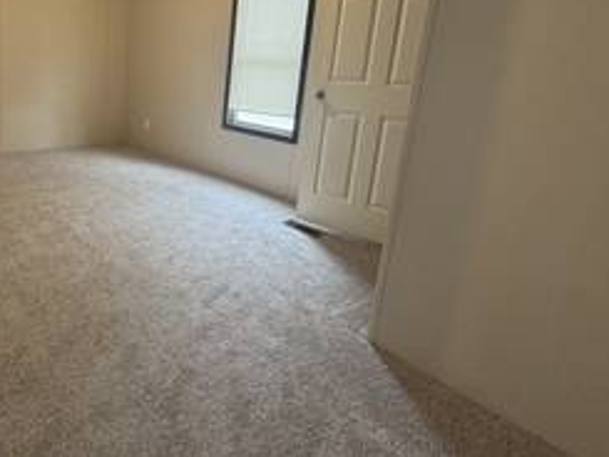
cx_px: 206
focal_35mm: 20
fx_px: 352
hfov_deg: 79.2
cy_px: 133
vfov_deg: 63.4
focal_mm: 2.22
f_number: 2.2
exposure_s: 1/120
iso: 250
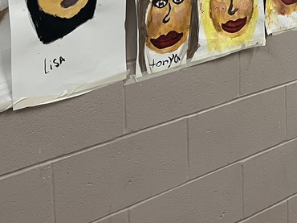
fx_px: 617
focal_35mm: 72
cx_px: 274
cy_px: -56
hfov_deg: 26.1
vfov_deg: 19.1
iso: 100
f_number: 1.6
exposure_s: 1/60
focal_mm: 5.1
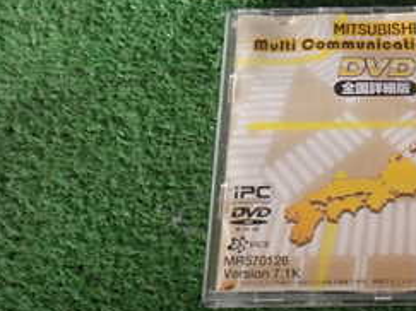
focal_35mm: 79
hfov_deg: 24.1
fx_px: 949
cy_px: -19
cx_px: 368
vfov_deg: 18.1
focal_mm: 5.79
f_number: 2.4
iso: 200
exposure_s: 1/30
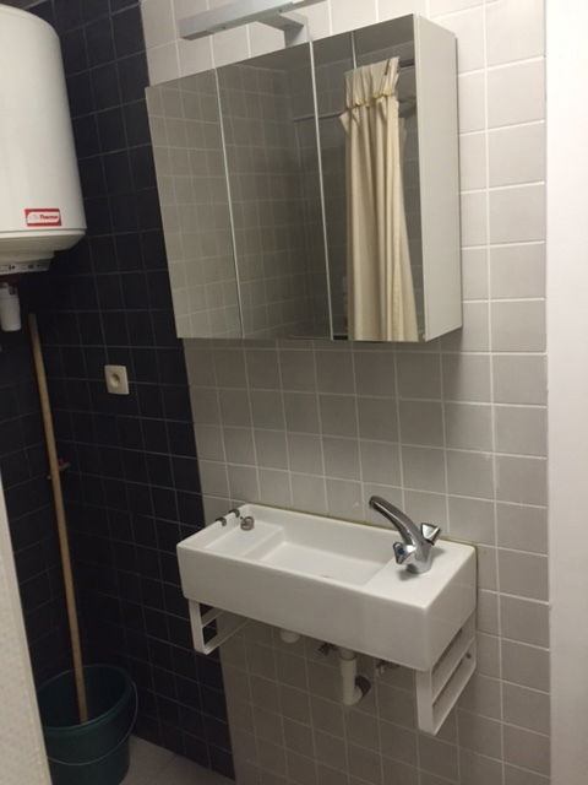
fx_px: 657
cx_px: 294
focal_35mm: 29
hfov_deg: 48.2
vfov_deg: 61.7
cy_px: 392
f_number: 2.2
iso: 250
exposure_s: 1/33
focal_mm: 4.15
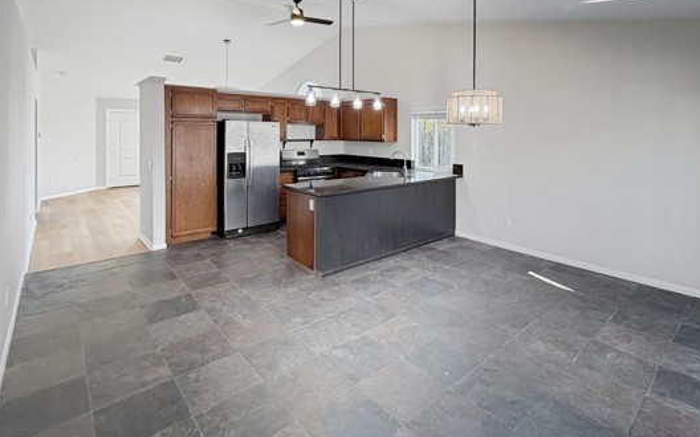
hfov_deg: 90.9
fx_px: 343
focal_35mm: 18
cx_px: 378
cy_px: 154
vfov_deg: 63.7
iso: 160
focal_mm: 2.2
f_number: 2.2
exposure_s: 1/120
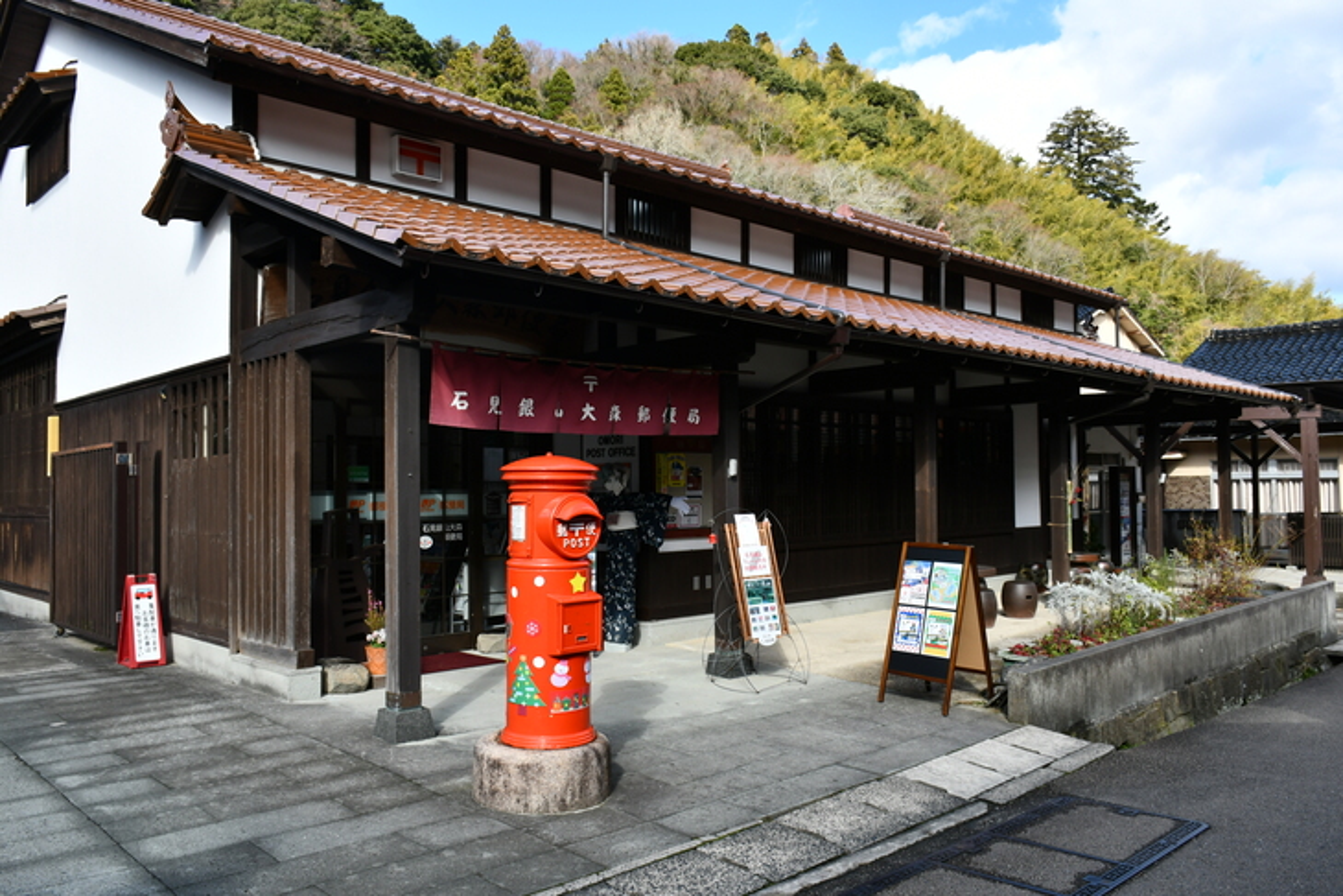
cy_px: 448
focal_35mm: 27
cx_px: 672
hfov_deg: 67.4
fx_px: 1007
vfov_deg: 47.9
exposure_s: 1/250
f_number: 8
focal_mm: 18
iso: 200
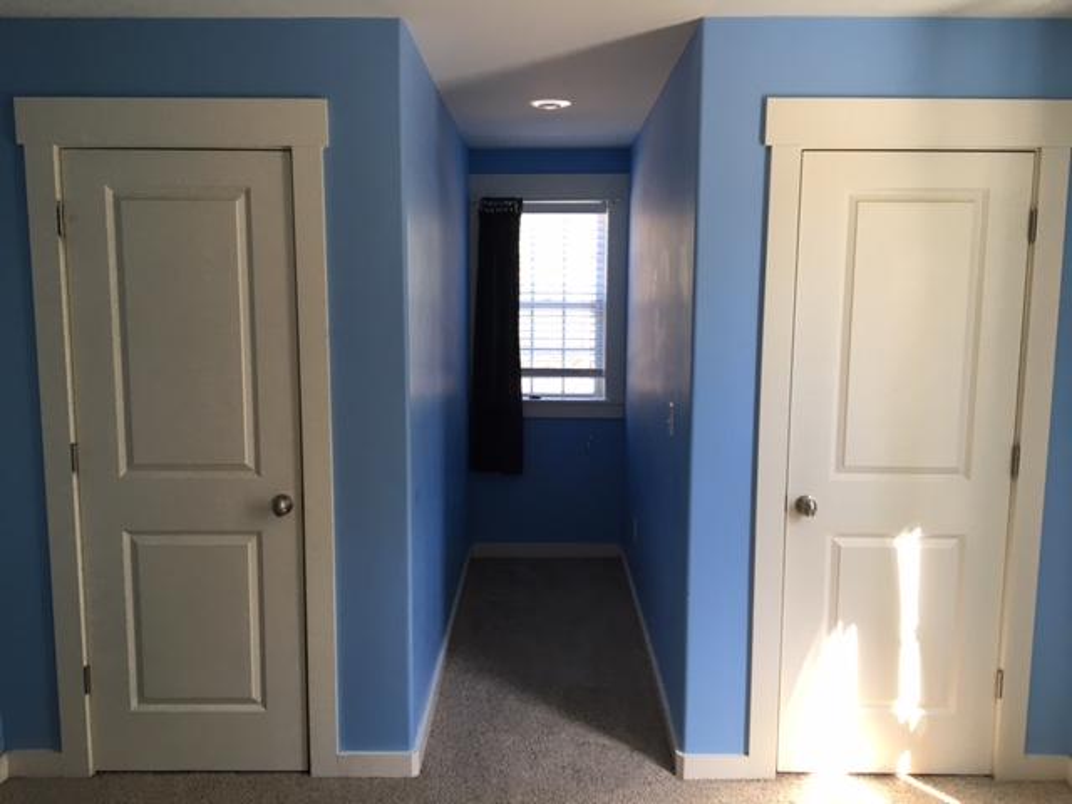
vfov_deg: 48.2
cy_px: 402
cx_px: 536
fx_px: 898
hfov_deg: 61.7
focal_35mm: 29
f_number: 2.2
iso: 25
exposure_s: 1/30
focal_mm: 4.15
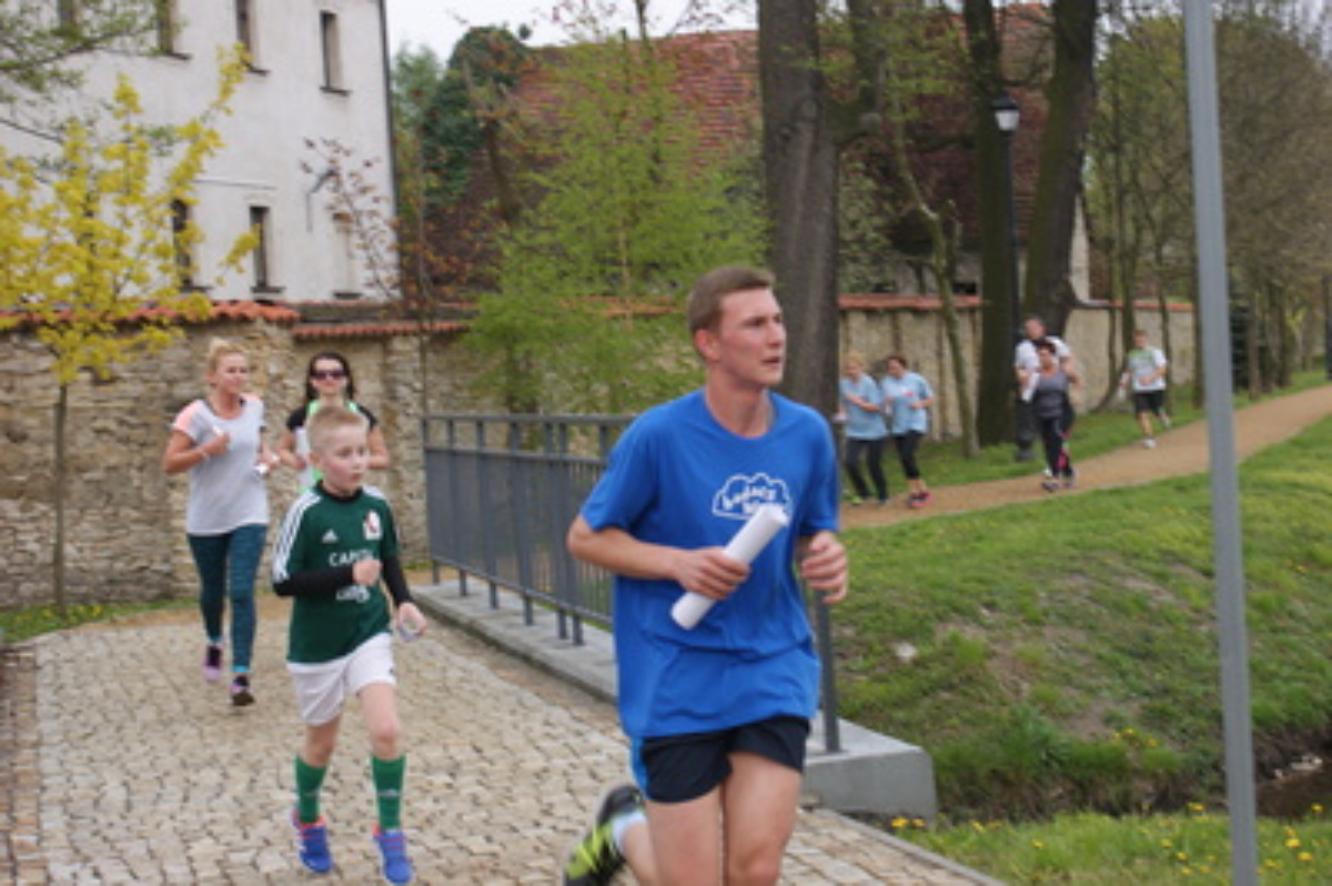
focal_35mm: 68
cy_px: 443
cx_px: 666
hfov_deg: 29.9
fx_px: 2495
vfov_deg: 20.1
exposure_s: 1/80
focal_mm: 45
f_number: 6.3
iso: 100
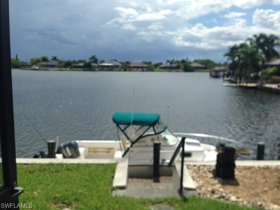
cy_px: 105
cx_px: 140
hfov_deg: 55.4
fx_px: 267
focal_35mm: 33
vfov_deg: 42.9
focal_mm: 4.12
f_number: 2.4
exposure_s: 1/3012
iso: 50
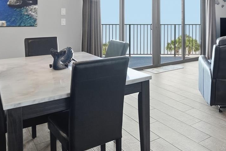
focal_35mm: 36
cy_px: 16
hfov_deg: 49.6
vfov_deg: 34.8
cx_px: 185
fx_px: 226
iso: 2000
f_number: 5.6
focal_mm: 16
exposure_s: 1/500
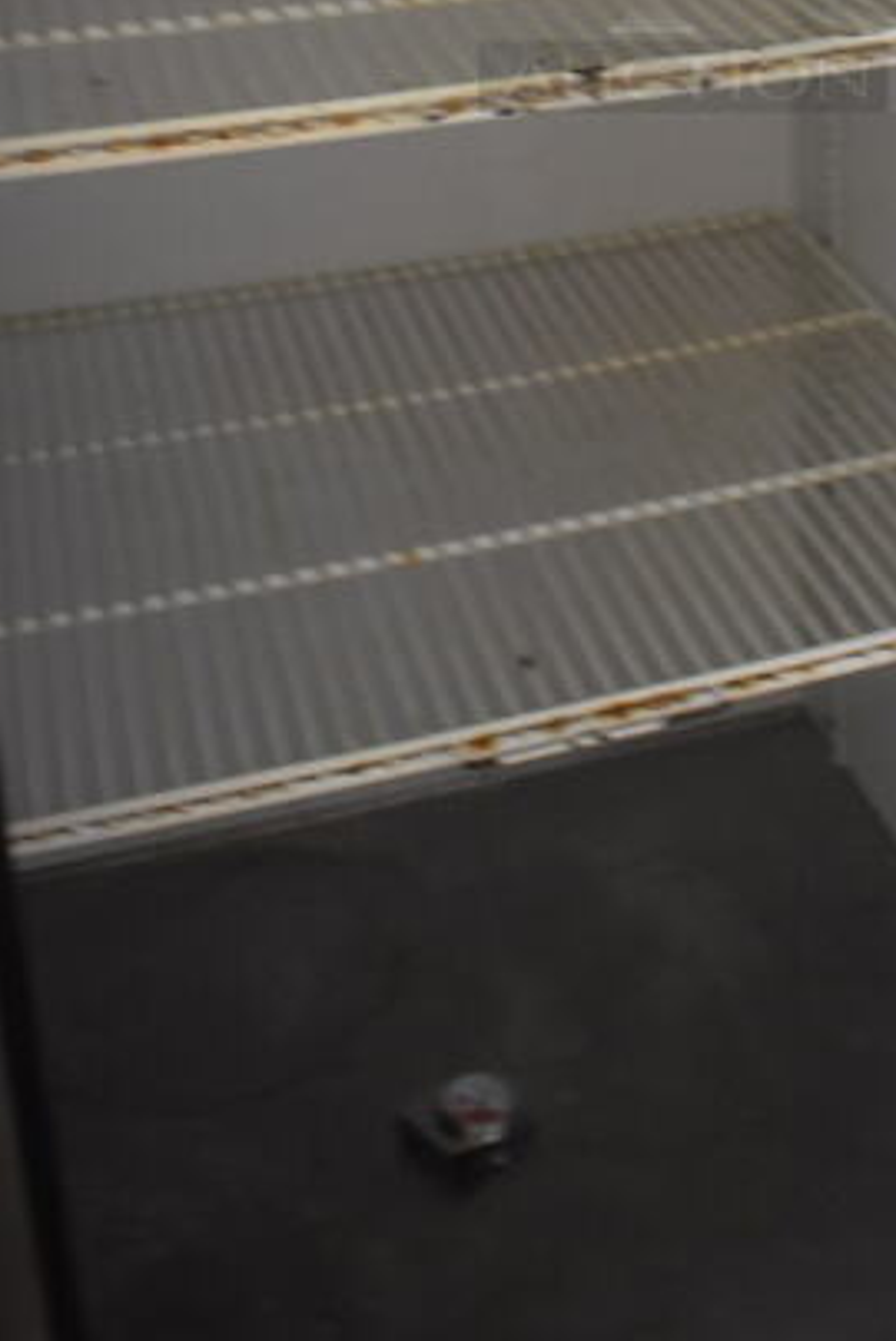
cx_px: 850
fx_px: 2273
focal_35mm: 61
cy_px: -61
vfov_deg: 30.1
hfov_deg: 21.7
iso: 2000
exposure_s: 1/125
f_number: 3.5
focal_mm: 18
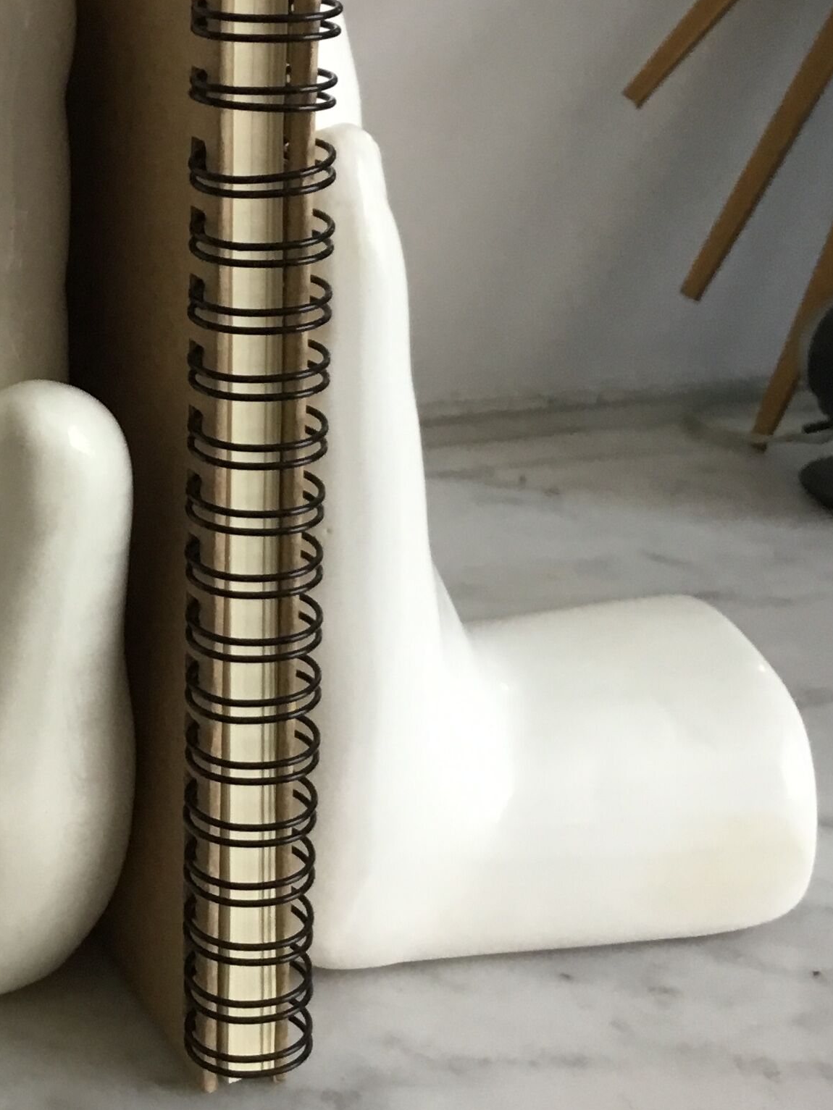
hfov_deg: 21.7
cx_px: 62
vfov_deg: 29.2
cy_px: 366
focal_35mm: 66
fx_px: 2117
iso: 100
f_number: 2.4
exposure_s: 1/33
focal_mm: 3.3
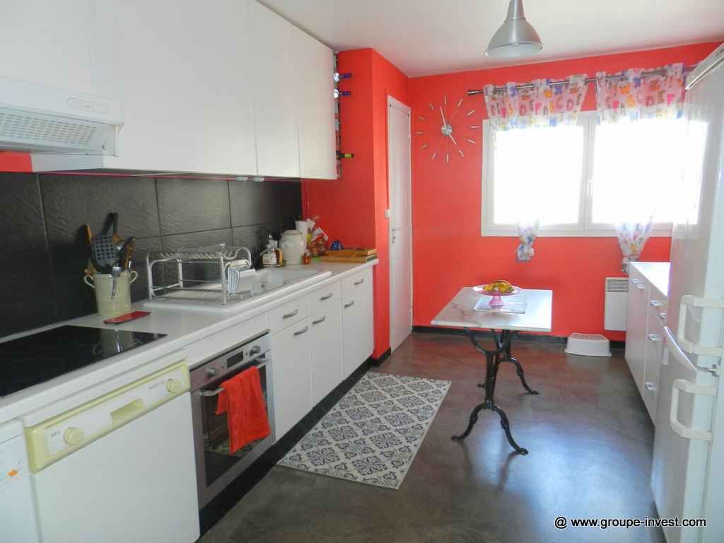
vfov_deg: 58.9
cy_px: 272
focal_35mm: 23
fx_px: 481
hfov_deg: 73.9
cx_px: 362
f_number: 3.4
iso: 200
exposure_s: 1/30
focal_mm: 4
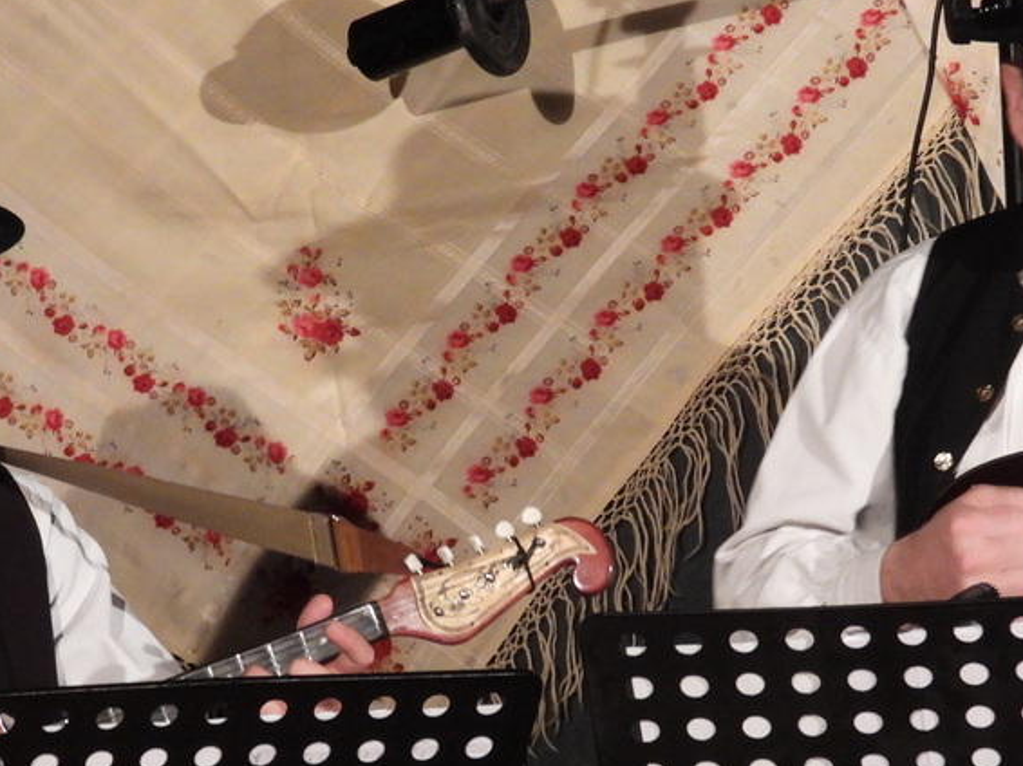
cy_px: 576
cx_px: 517
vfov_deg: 3.3
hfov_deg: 4.3
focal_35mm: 456
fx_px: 13470
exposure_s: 1/15
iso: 800
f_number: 4.5
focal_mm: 38.6
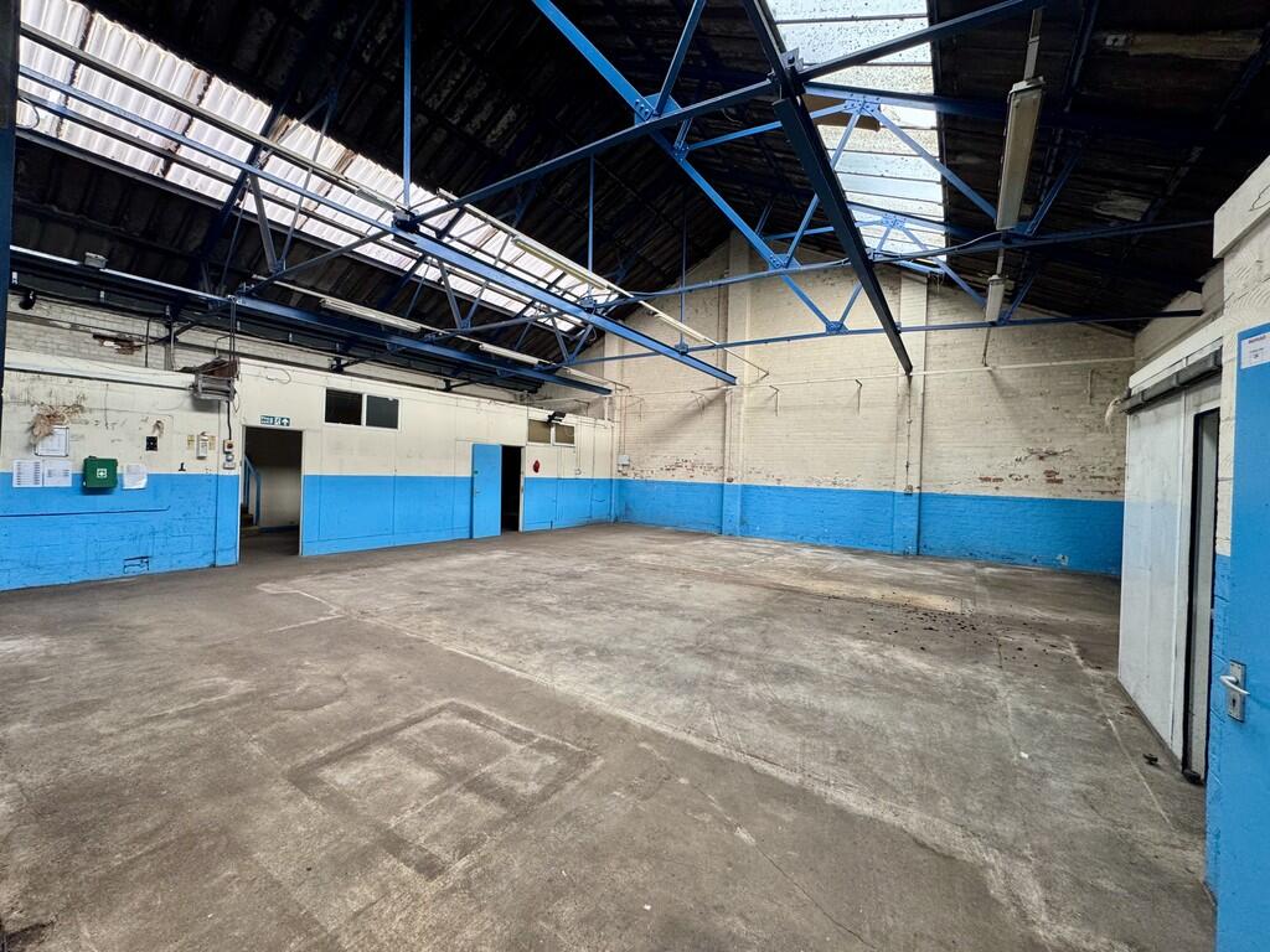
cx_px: 635
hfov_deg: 102.1
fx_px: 514
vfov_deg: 85.7
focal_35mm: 14
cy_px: 476
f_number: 2.2
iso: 160
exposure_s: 1/99
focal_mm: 2.22
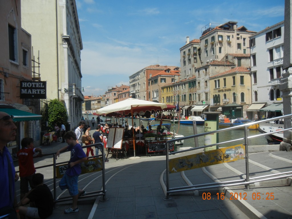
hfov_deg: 60.0
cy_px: 110
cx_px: 146
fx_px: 253
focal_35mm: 30
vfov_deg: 46.8
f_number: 7
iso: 160
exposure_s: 1/607
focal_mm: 5.4
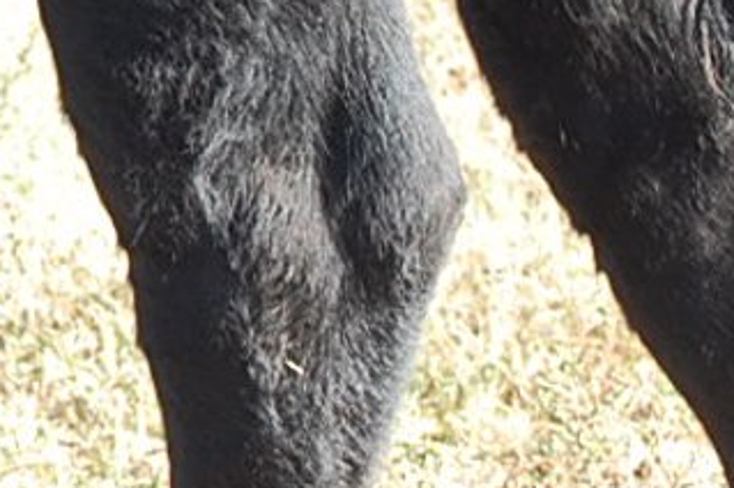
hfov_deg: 4.6
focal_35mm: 442
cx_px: -719
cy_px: -584
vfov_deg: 3.1
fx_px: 8996
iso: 250
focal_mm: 55
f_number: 5.6
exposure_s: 1/125
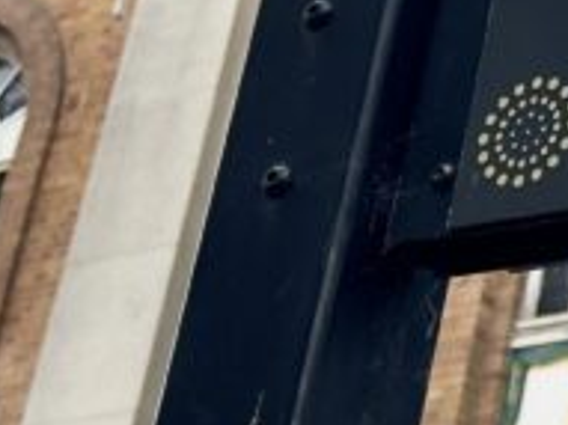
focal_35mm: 193
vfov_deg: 7.4
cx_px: 1124
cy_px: -419
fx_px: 3165
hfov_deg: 9.6
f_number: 1.78
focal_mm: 6.76
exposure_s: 1/765
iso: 64
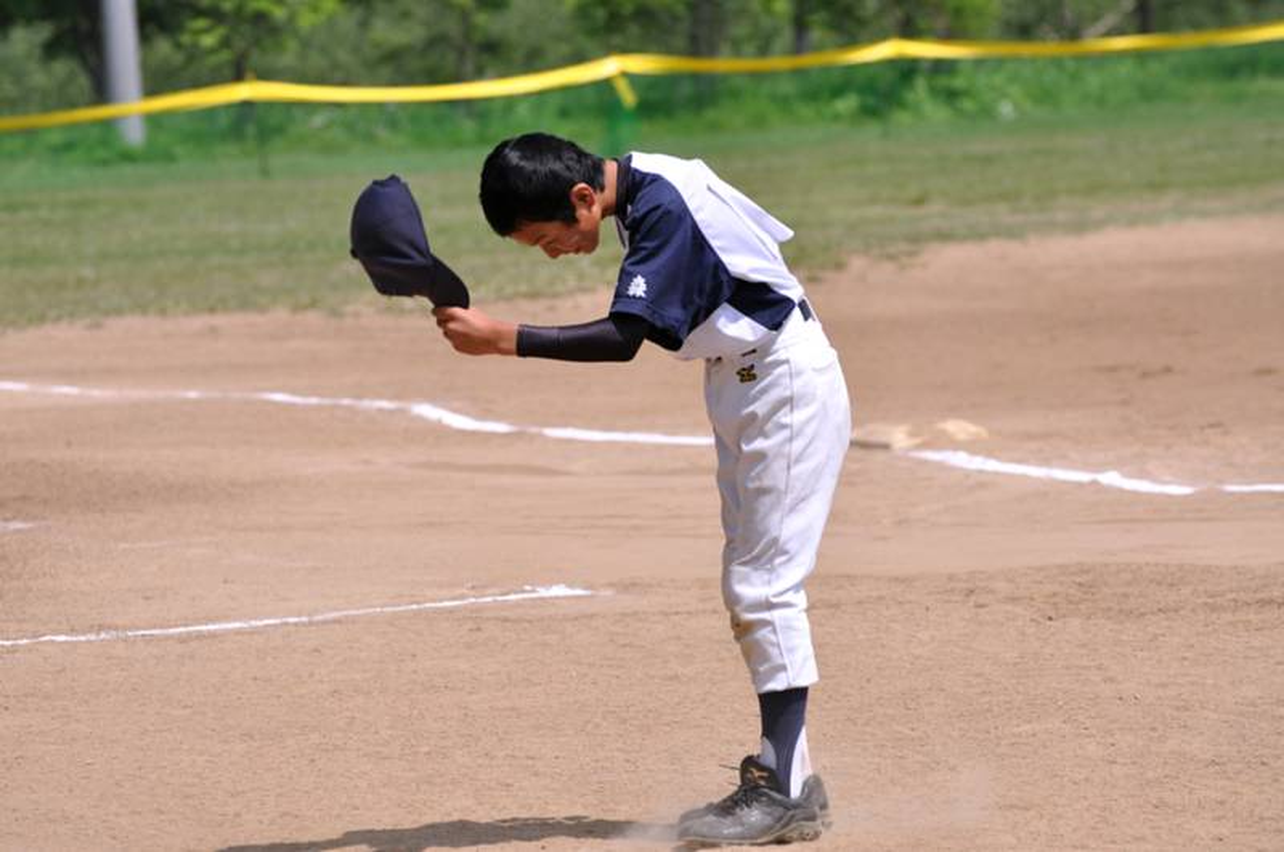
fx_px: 7479
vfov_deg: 6.5
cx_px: 642
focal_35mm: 210
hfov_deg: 9.8
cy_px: 426
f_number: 5.6
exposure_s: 1/1600
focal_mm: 140
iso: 200
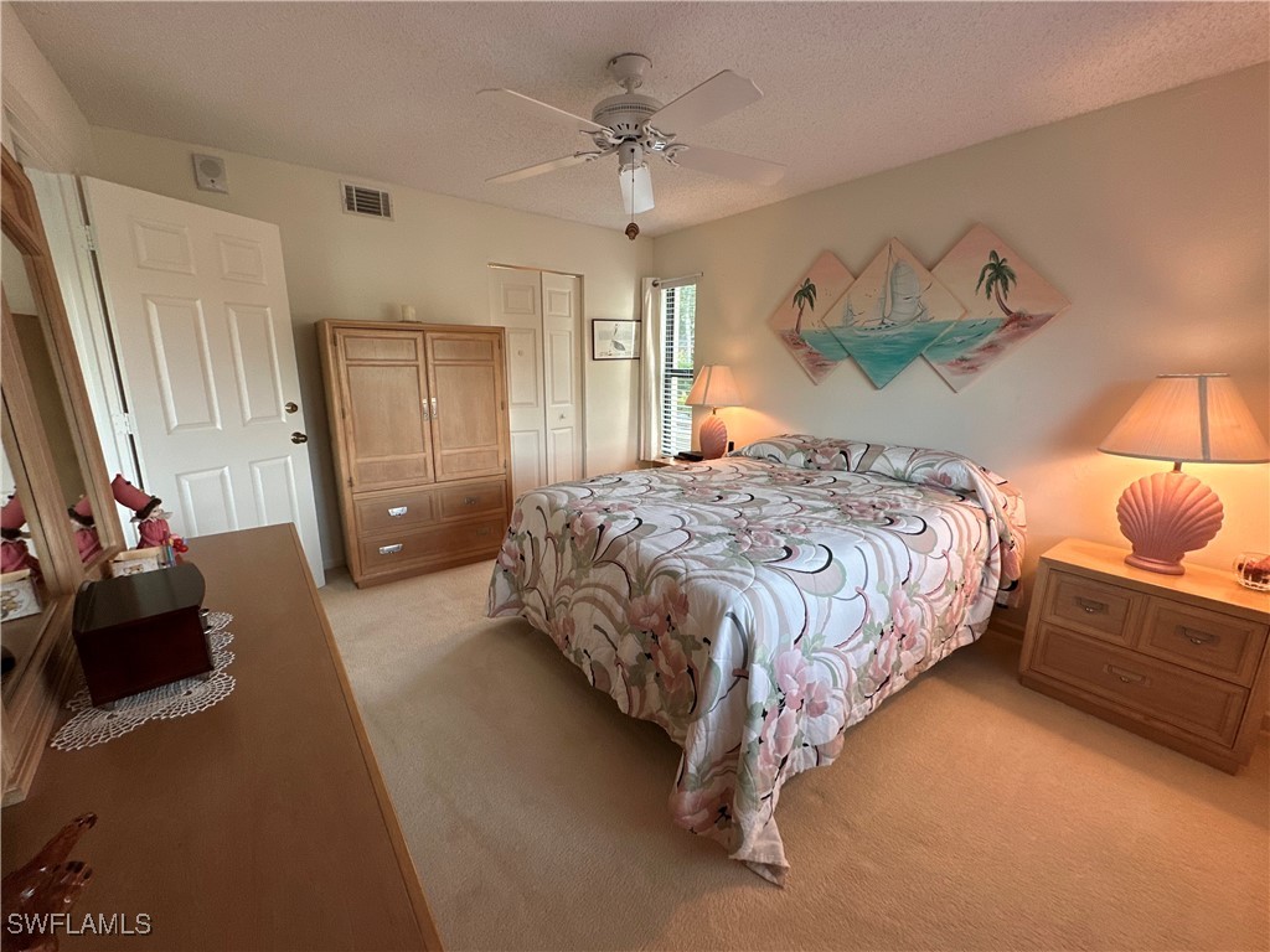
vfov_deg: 85.7
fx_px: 514
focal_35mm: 14
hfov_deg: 102.1
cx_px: 635
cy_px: 476
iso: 160
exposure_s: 1/120
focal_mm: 2.22
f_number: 2.2
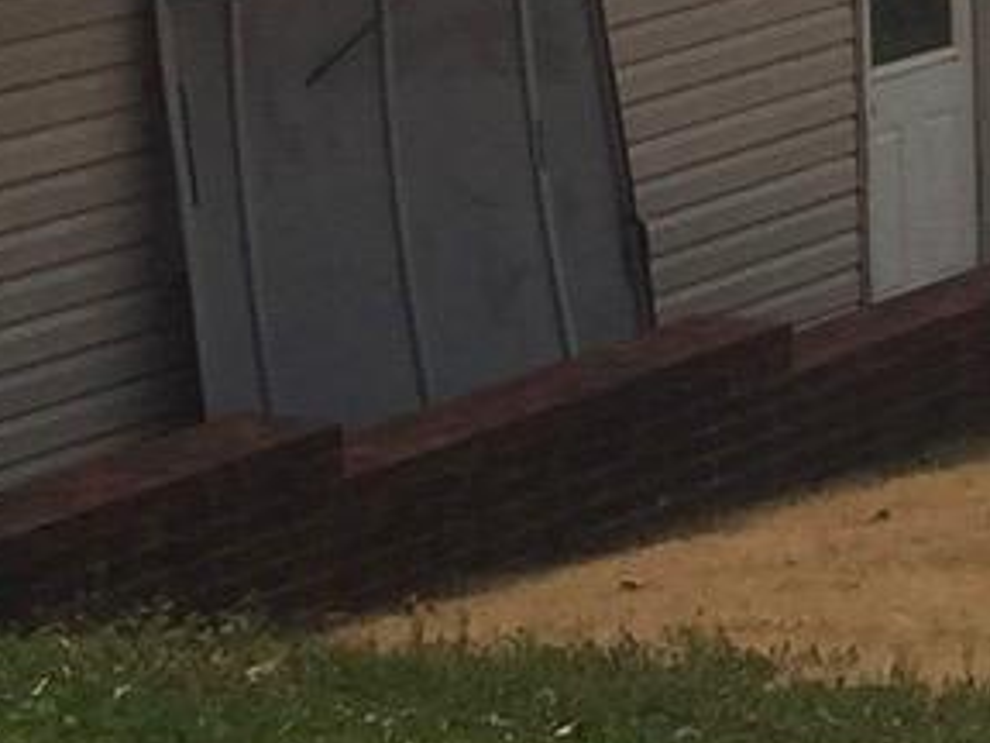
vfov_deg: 7.2
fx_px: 5891
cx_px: 1021
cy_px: 10
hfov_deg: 9.5
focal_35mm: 206
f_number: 2.2
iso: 32
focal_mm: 4.15
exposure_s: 1/3597
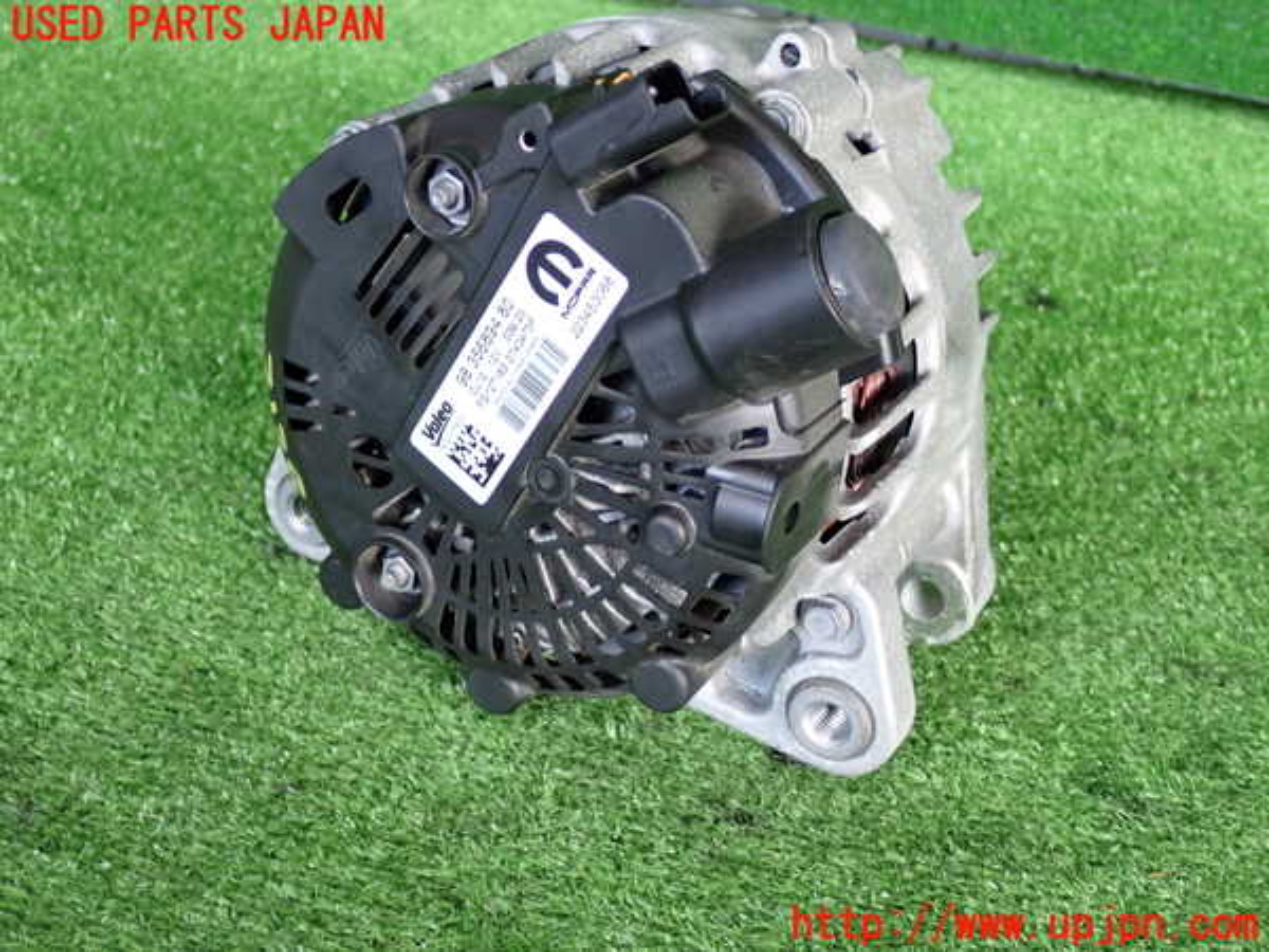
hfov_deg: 42.9
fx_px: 1613
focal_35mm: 44
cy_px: 476
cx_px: 634
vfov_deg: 32.9
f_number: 2.9
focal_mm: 7.84
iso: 250
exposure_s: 1/40
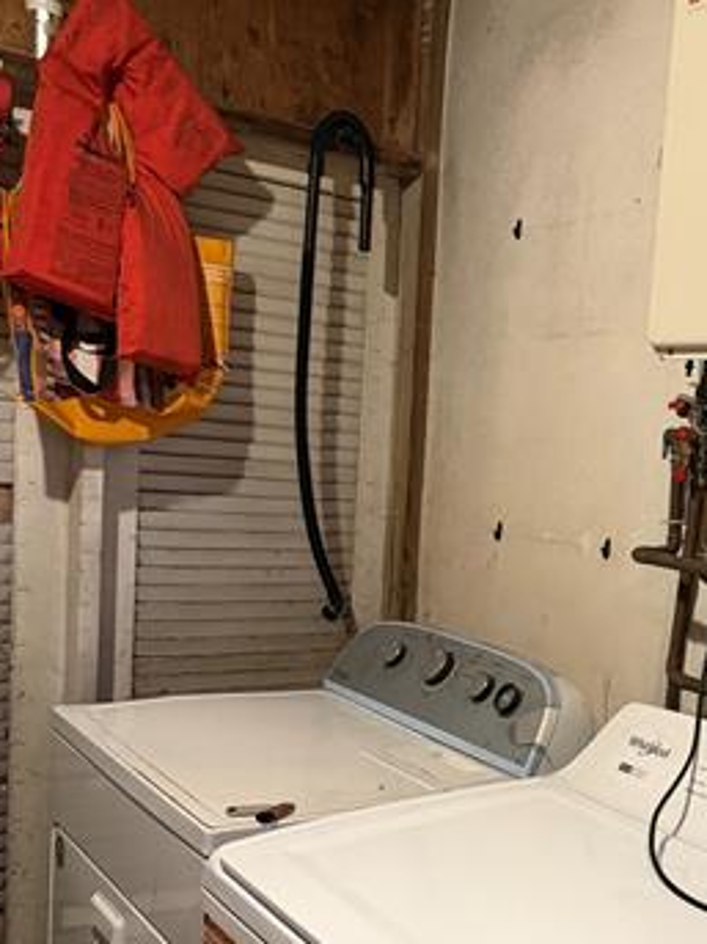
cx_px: 600
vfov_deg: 44.4
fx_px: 1144
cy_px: 603
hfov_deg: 33.0
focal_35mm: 42
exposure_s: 1/60
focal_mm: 6.76
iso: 640
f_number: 1.78
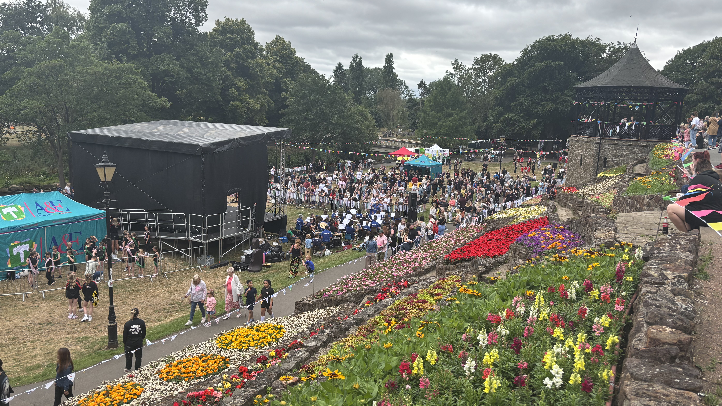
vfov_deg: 40.2
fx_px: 555
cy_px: 187
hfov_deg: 66.1
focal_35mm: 29
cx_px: 365
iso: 50
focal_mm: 5.96
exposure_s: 1/1458
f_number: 1.6
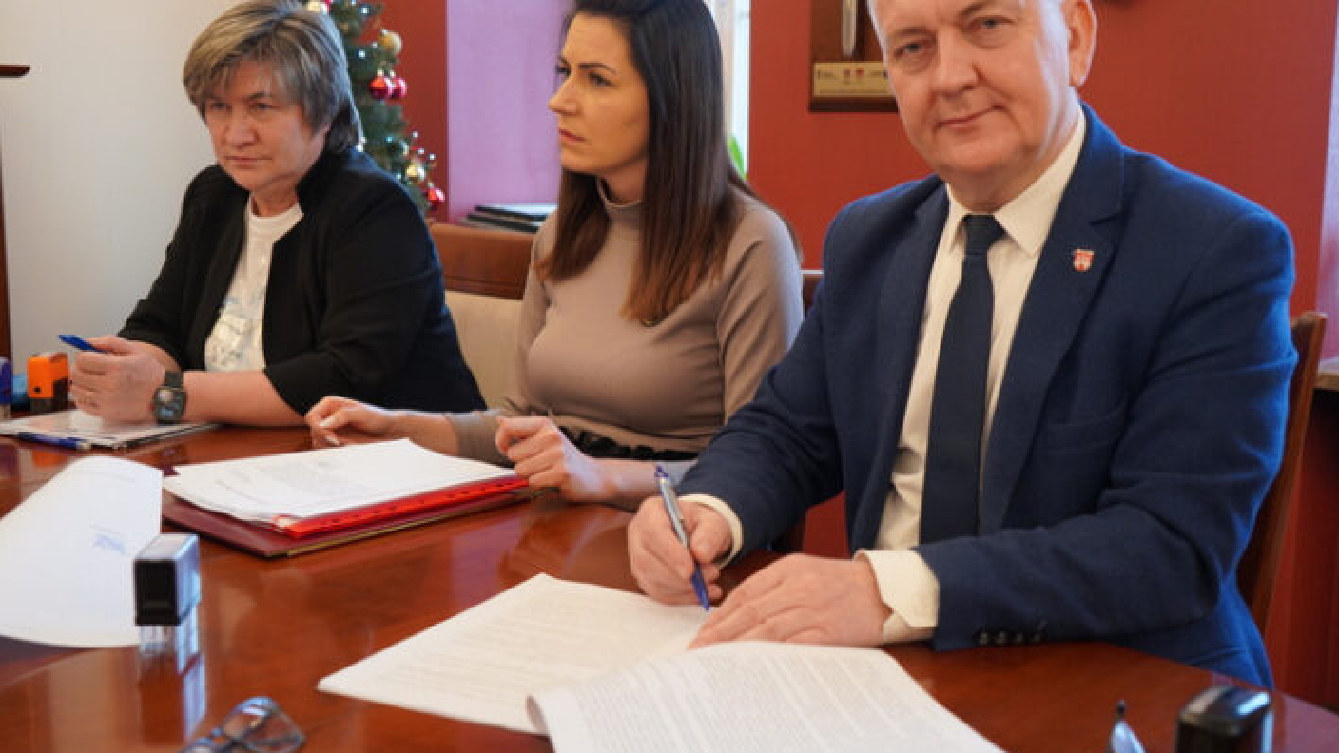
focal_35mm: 40
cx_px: 713
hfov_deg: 50.4
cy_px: 366
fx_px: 1420
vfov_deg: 29.7
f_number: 4
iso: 2000
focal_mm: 35
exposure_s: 1/160
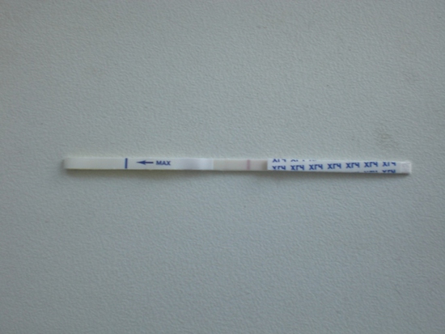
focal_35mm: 38
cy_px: 167
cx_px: 222
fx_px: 489
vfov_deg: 37.7
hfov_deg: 49.0
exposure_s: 1/60
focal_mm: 6.3
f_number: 3.1
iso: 50
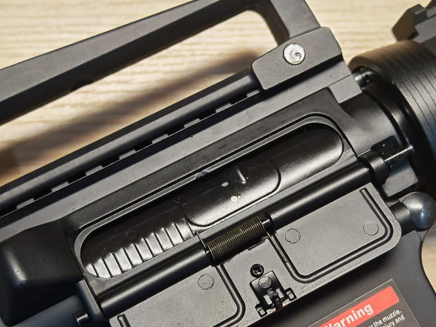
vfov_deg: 23.3
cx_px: 228
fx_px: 794
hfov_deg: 30.7
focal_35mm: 63
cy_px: 188
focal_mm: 6.83
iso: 160
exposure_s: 1/100
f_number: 2
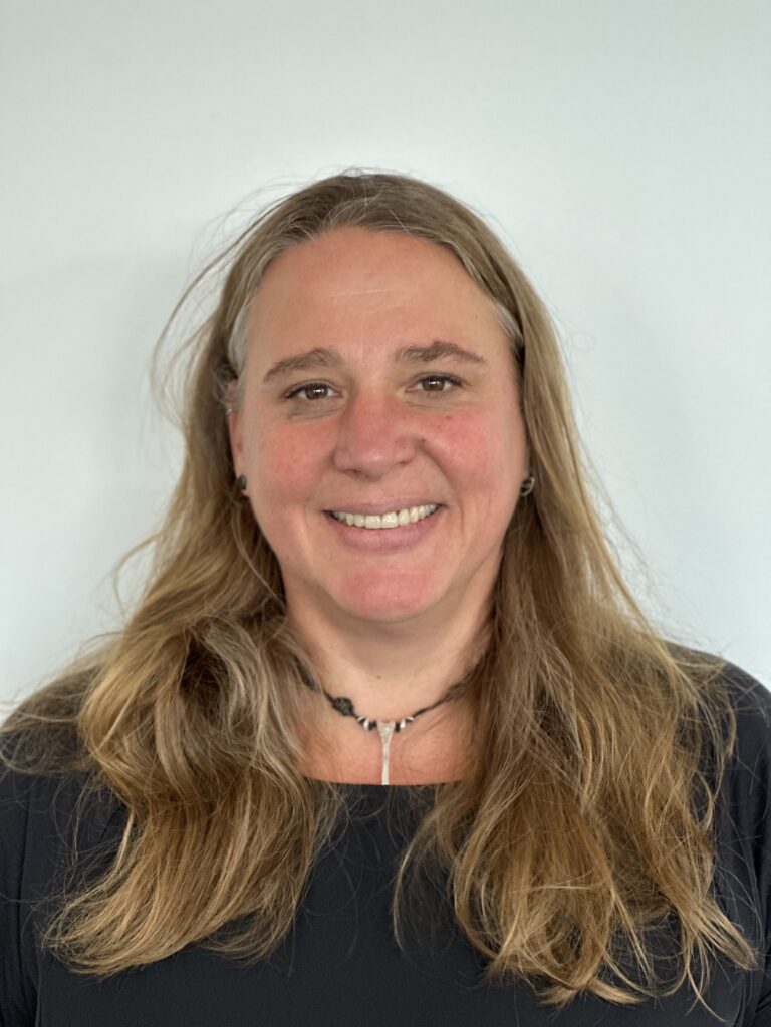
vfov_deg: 25.3
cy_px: 514
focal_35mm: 77
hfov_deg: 19.1
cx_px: 386
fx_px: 2287
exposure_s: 1/33
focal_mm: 9
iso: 200
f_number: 2.8
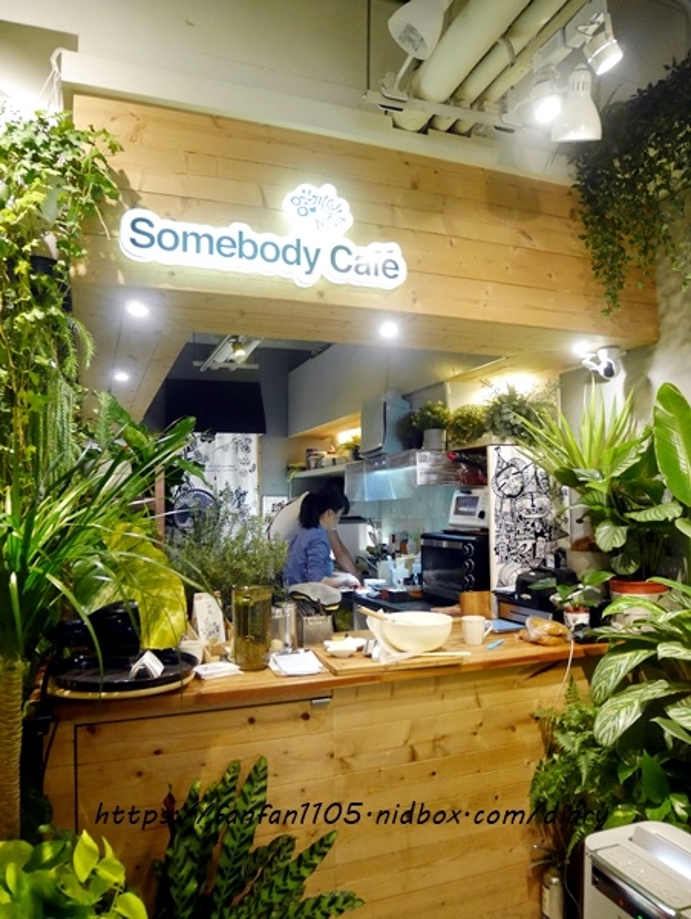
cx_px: 346
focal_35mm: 24
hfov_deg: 56.9
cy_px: 460
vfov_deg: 71.6
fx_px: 638
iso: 3200
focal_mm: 12
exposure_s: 1/40
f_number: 3.5
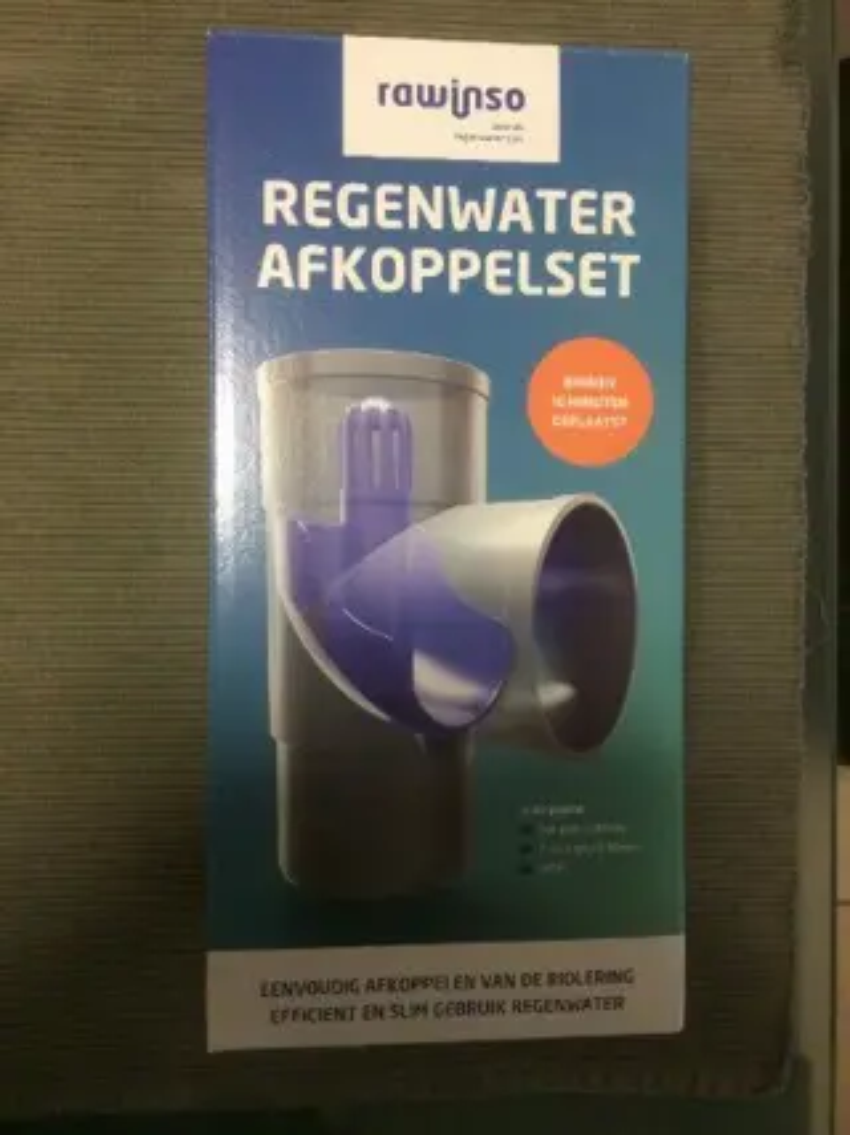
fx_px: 950
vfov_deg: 61.7
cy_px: 568
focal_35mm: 29
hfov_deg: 48.2
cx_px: 425
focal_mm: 4.15
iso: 320
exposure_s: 1/33
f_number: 2.2
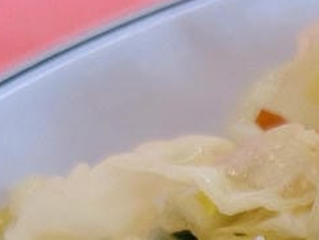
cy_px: 517
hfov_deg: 8.0
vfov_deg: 6.1
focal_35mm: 238
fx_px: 2195
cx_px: 584
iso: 80
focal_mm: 6.86
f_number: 1.78
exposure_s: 1/78
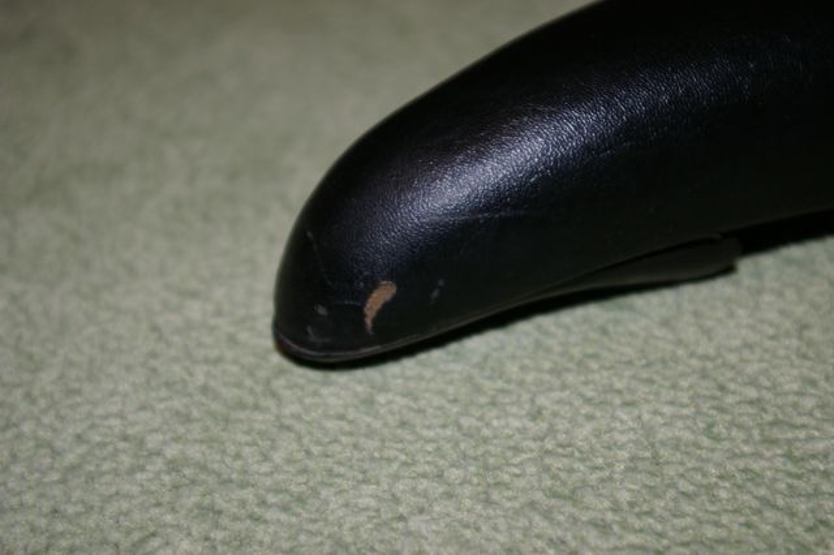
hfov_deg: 33.4
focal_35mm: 60
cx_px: 417
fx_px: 1389
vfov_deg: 22.6
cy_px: 278
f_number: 4.5
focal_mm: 40
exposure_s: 1/60
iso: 400
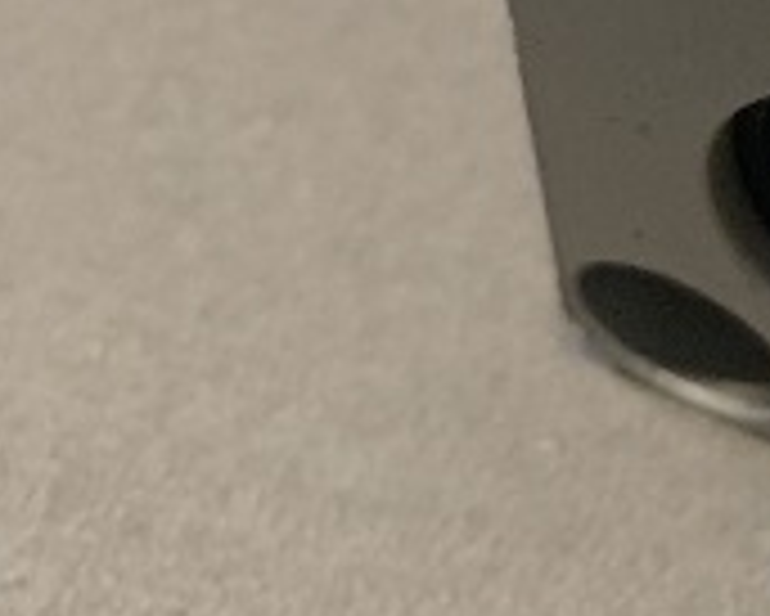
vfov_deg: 12.2
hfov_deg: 14.3
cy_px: -317
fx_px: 2736
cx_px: 1335
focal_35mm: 120
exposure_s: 1/46
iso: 400
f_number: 1.8
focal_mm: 4.25
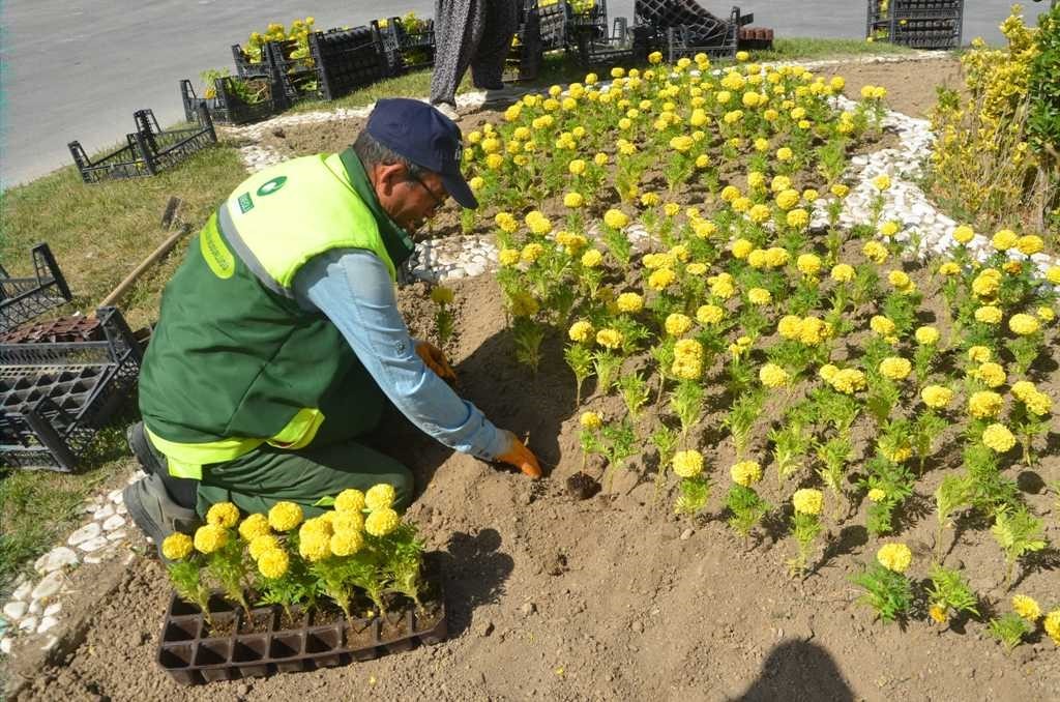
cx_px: 530
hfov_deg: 59.6
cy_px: 351
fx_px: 925
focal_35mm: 32
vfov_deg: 41.5
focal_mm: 21
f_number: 8
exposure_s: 1/250
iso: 100
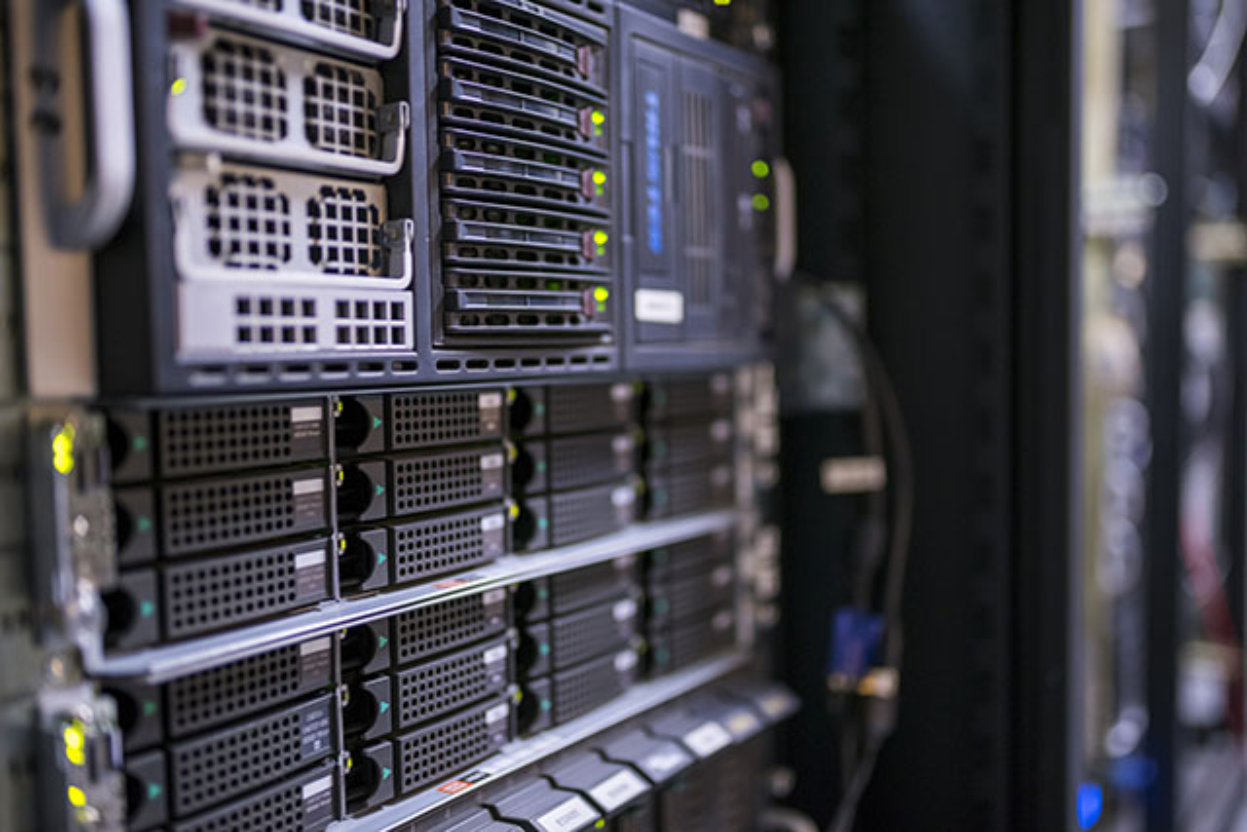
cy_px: 416
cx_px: 624
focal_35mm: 35
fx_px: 1213
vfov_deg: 37.9
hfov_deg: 54.4
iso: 800
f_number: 1.4
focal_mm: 35
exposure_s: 1/100
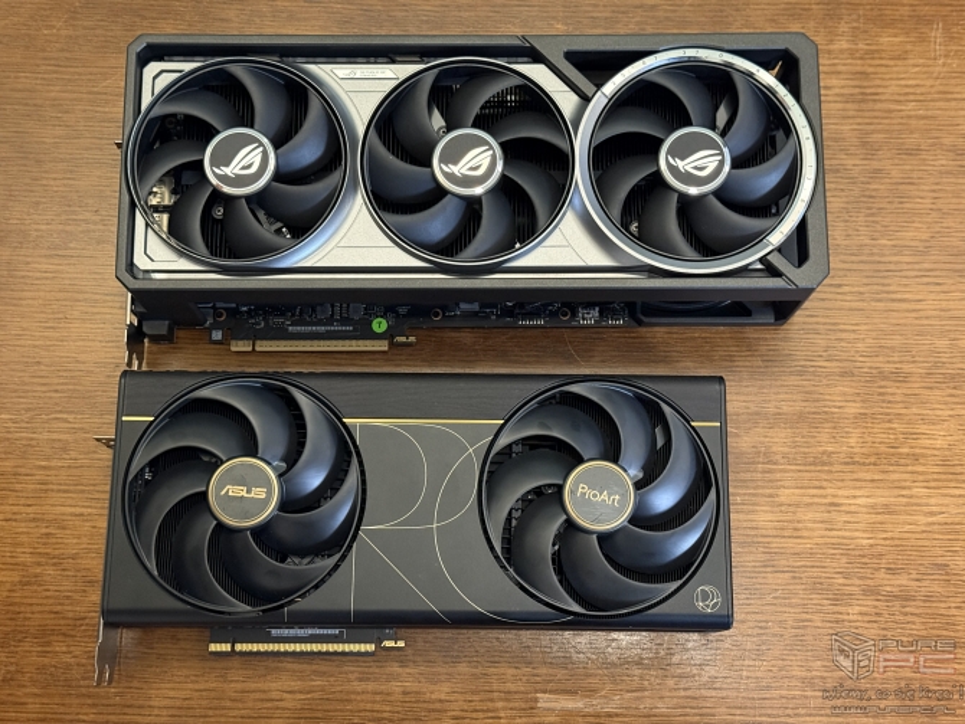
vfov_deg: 30.3
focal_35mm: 48
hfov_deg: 39.6
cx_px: 482
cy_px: 362
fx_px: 1339
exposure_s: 1/30
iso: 500
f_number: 1.78
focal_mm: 6.76
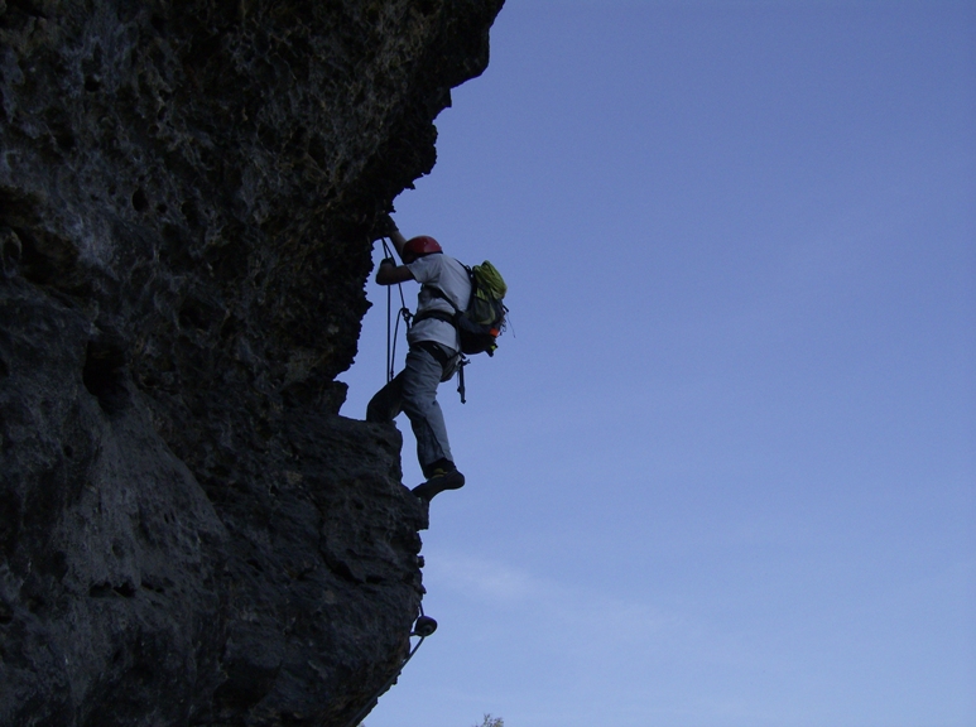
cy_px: 364
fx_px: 1013
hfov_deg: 51.5
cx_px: 488
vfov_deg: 39.5
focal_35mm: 36
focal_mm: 6
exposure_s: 1/747
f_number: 4.7
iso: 100
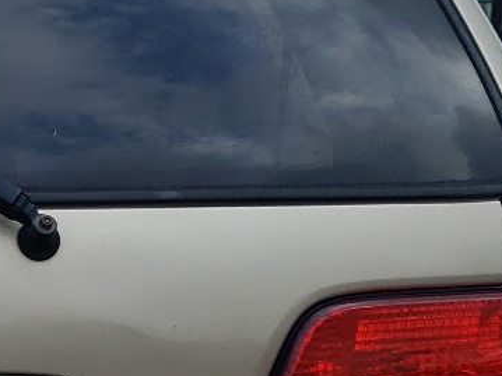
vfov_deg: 12.6
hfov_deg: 15.9
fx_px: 1682
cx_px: -193
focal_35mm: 116
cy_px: 405
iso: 50
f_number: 1.5
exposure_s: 1/556
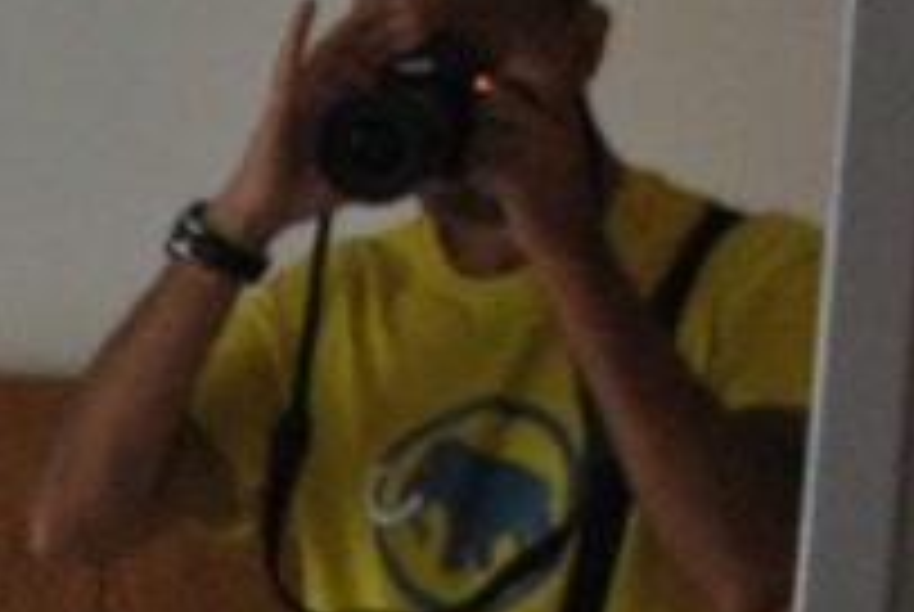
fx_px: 5161
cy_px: 1058
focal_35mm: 203
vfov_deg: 6.6
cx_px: -1605
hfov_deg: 8.7
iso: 400
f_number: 4.5
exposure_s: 1/20
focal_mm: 24
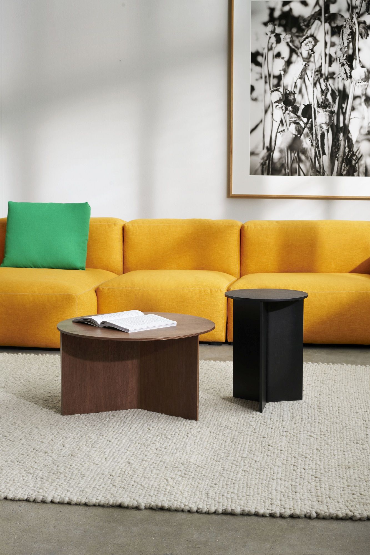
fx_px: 894
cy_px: 278
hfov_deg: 23.4
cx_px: 185
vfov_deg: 34.5
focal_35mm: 58
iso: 200
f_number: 11
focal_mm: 58
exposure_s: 1/25
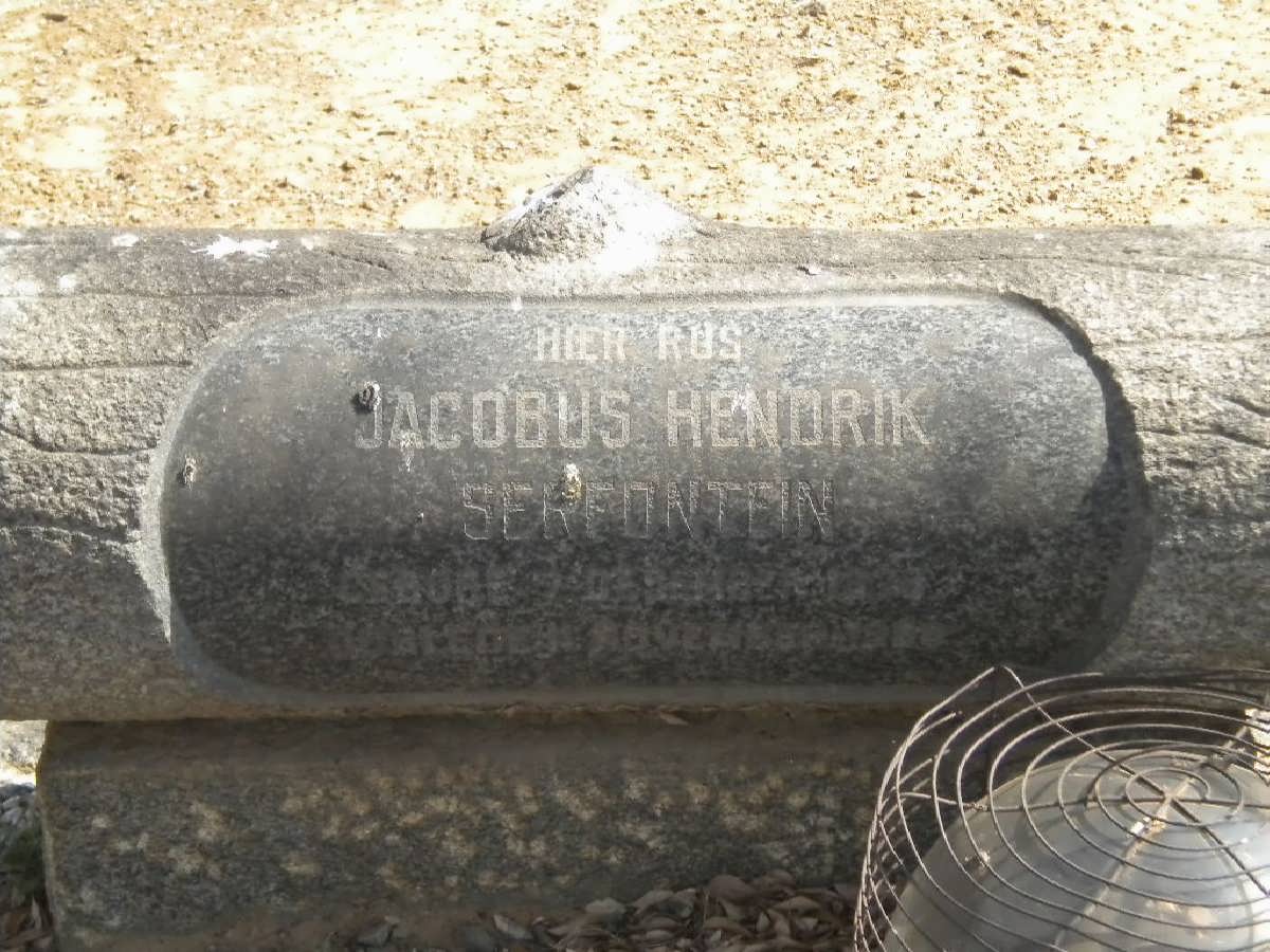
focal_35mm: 96
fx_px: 3522
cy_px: 476
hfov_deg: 20.4
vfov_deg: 15.4
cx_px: 635
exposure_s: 1/479
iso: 399
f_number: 5.7
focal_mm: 17.3
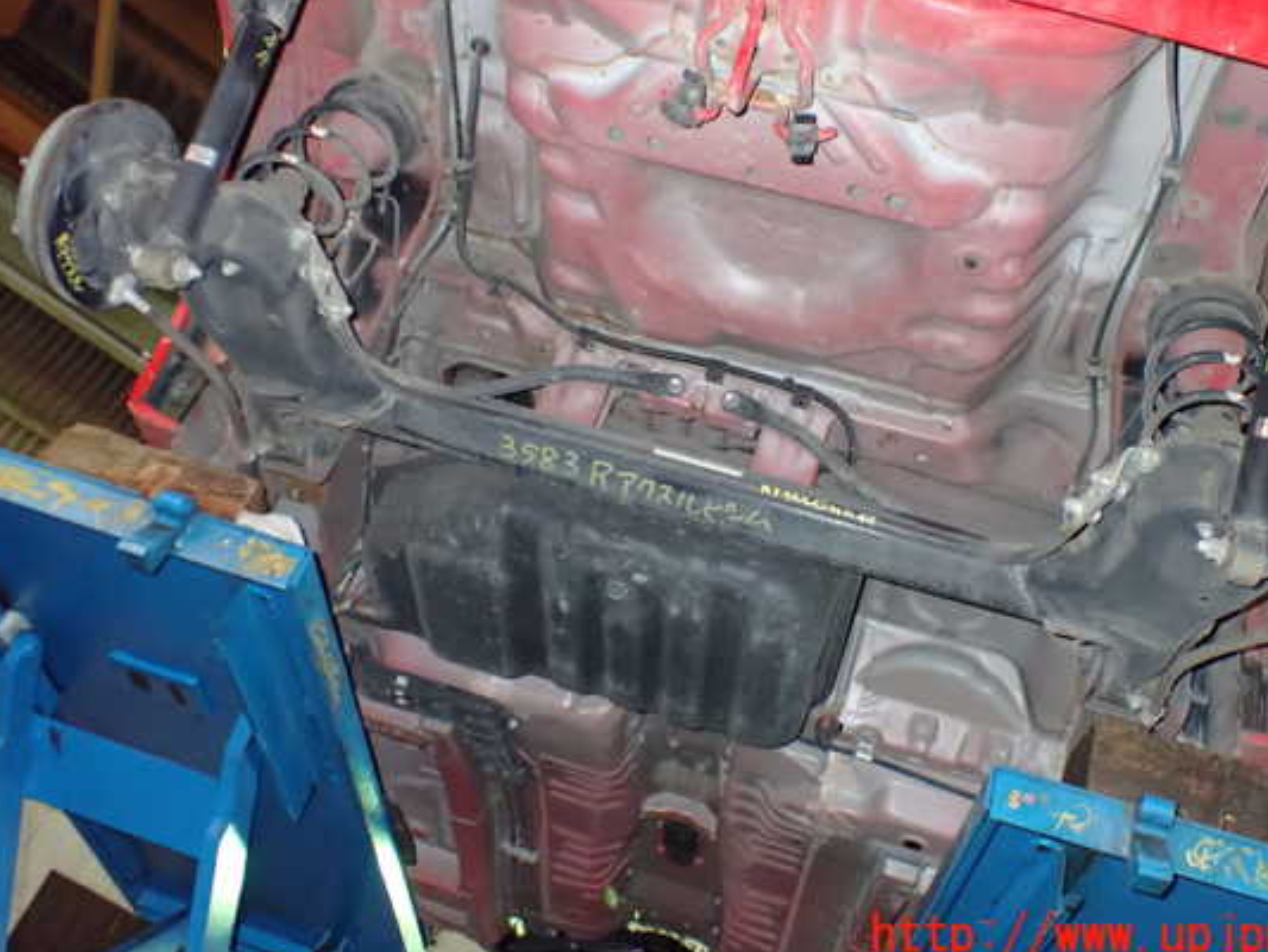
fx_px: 1319
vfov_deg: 39.6
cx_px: 695
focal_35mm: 36
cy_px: 431
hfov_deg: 51.3
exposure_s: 1/30
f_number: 7.1
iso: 1250
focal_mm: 5.79
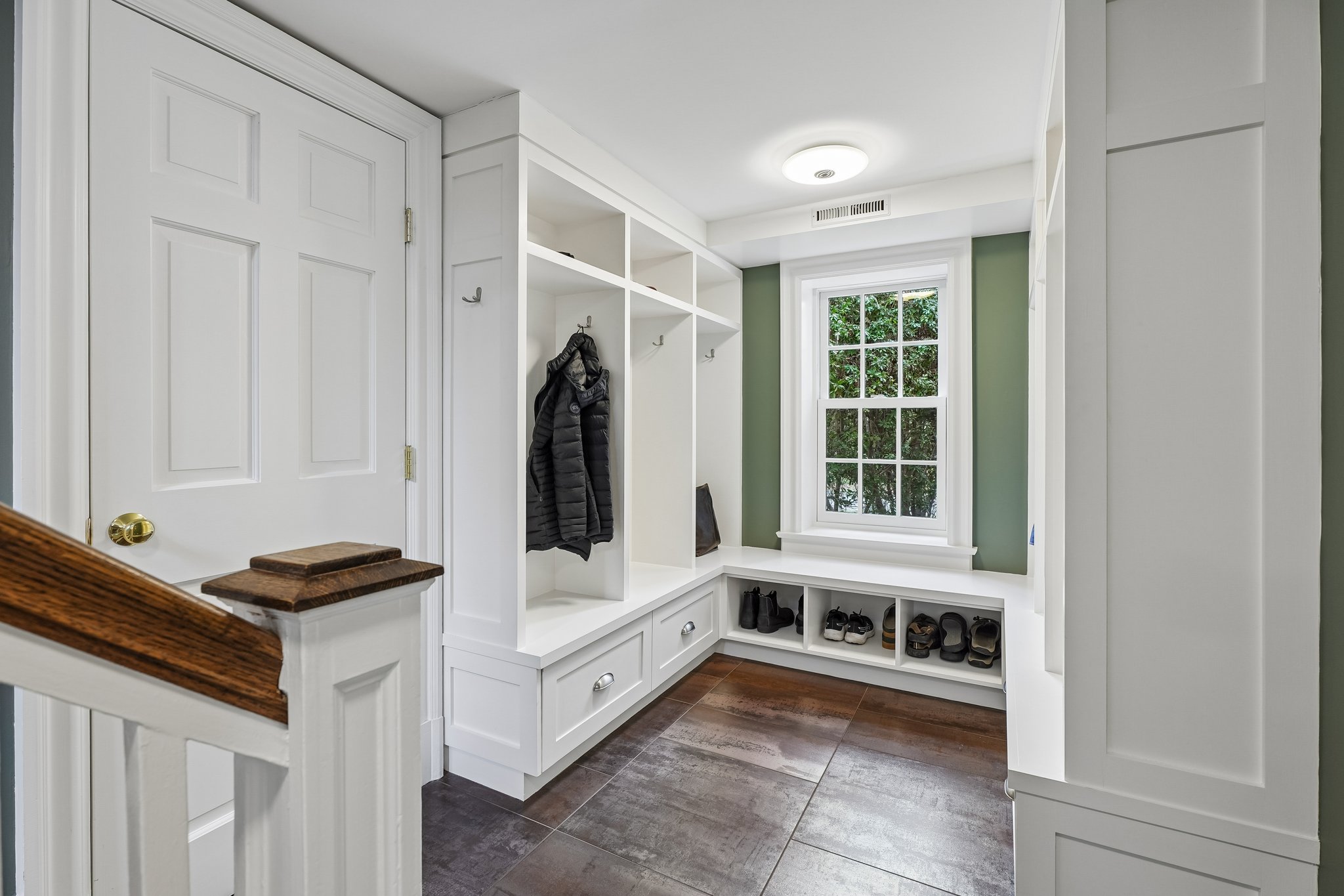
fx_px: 597
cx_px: 672
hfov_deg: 96.7
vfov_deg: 73.7
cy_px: 448
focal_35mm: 16
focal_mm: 16
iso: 200
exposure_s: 1/8
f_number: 8
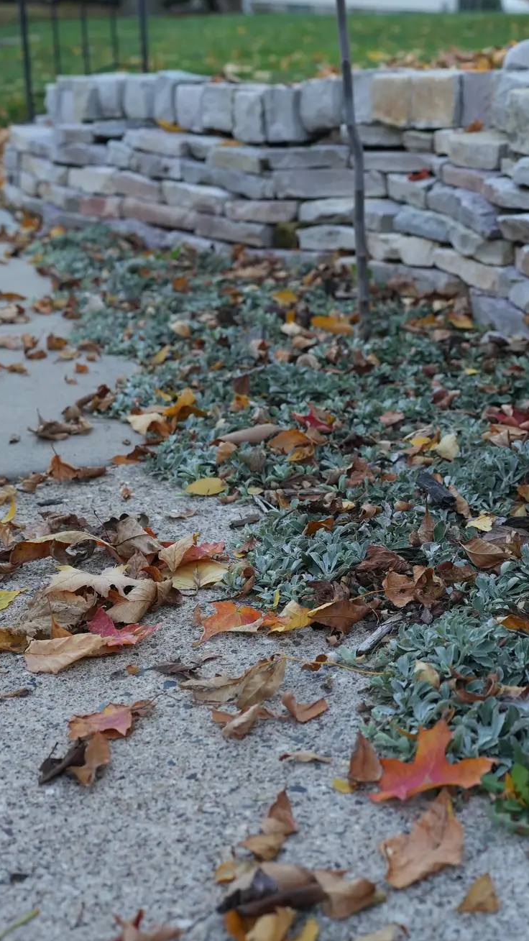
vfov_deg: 37.2
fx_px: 1397
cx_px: 520
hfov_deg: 20.8
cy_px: 466
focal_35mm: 56
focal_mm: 35
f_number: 4
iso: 320
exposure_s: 1/160
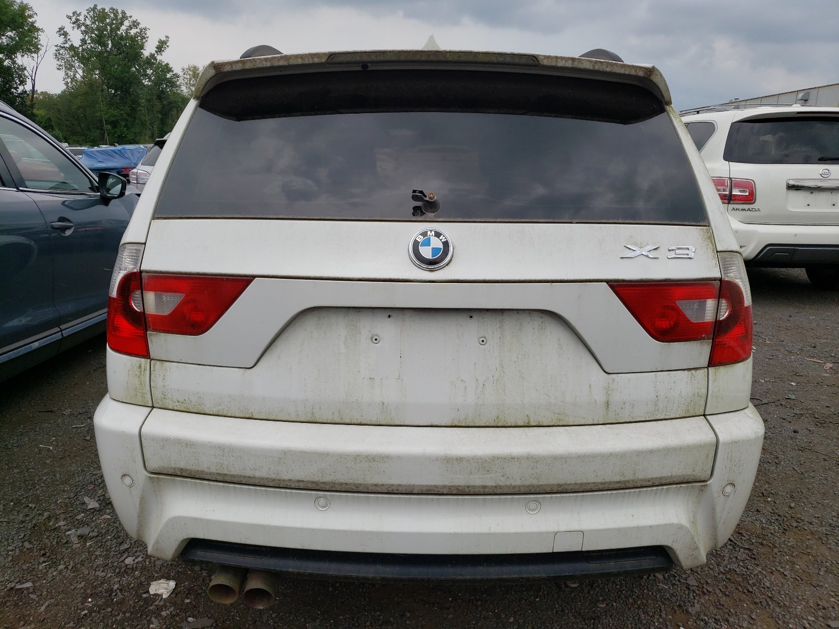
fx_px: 630
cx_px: 420
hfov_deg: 67.3
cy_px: 314
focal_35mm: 26
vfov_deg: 53.1
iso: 50
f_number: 1.5
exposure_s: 1/1250
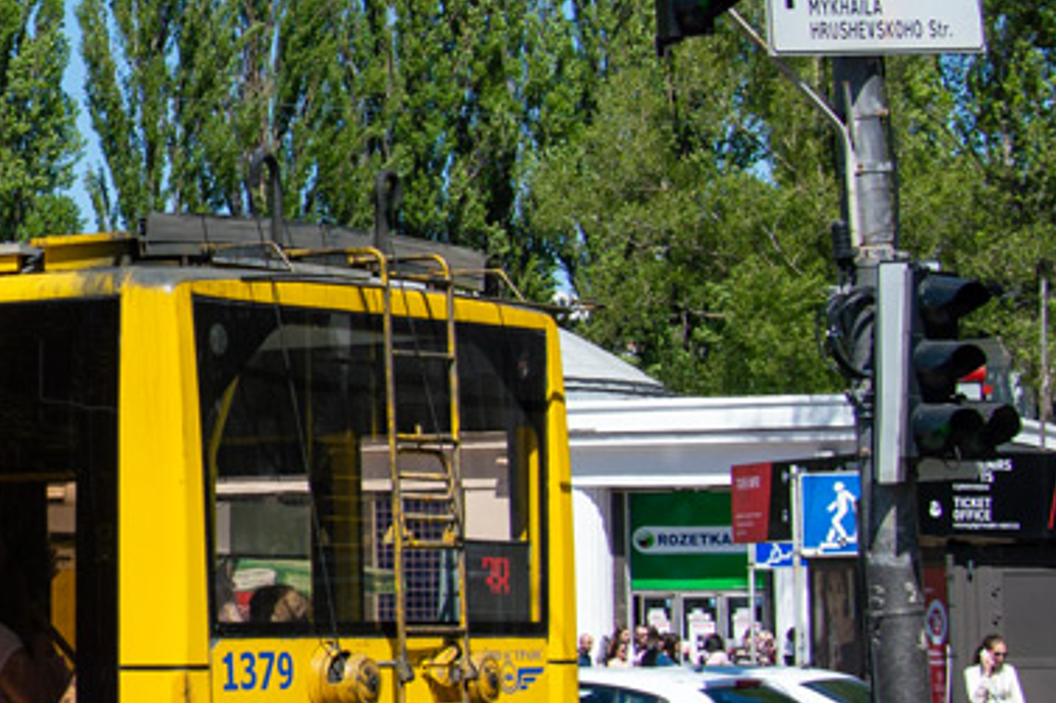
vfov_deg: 11.0
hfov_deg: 15.4
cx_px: -471
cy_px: 216
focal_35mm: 124
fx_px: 3636
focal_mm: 26
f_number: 8
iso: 100
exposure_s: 1/640
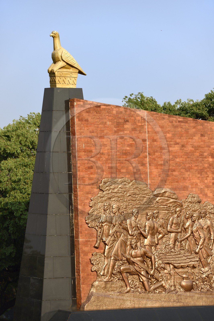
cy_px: 160
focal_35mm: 185
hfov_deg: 7.4
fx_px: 1651
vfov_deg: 11.1
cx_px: 107
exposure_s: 1/400
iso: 200
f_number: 7.1
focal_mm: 185
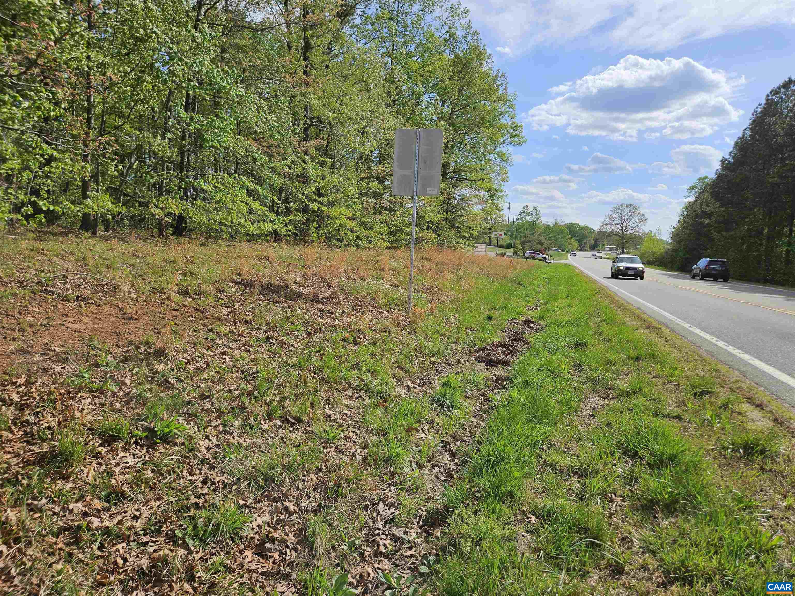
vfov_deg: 58.9
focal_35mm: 23
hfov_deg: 73.9
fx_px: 528
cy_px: 298
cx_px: 398
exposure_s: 1/2476
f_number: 1.8
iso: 25
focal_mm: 5.4
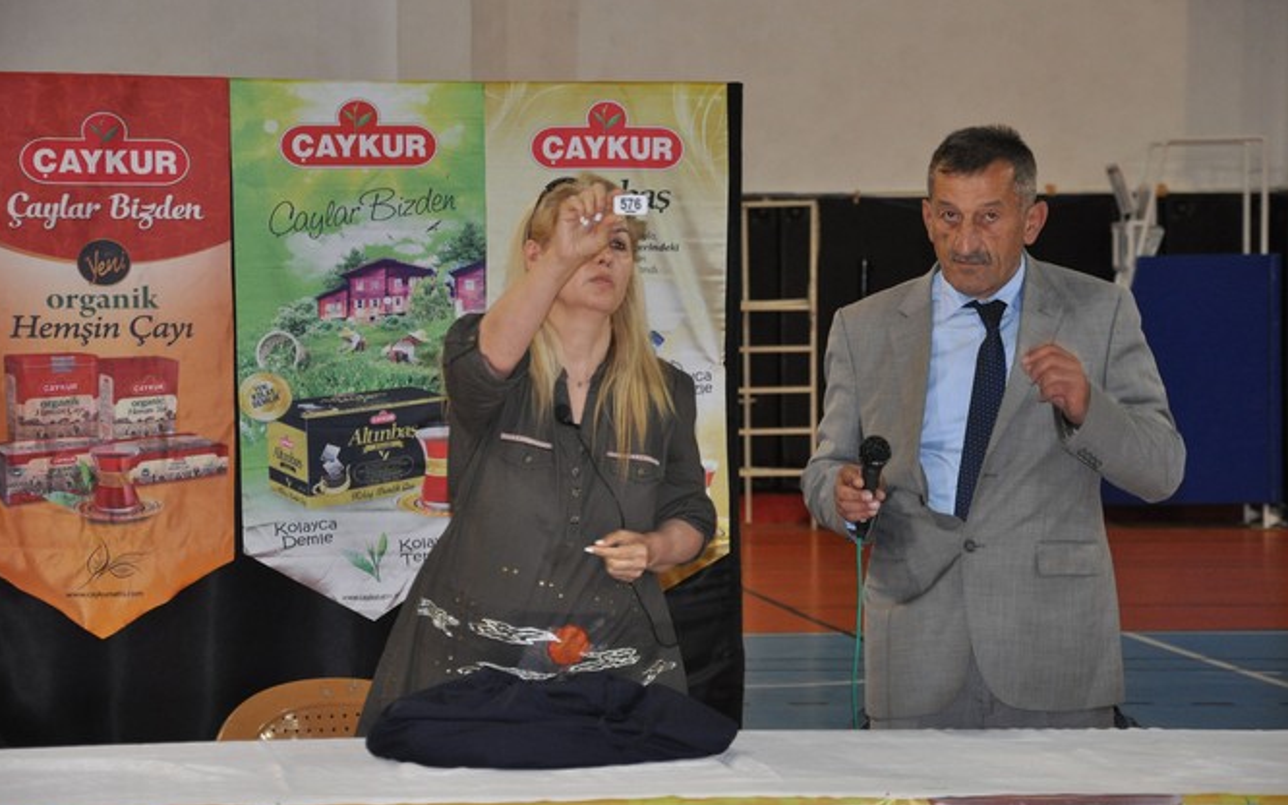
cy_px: 421
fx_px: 4580
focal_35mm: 131
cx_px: 642
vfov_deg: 10.0
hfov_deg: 16.0
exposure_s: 1/60
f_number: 5.6
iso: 1000
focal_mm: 85
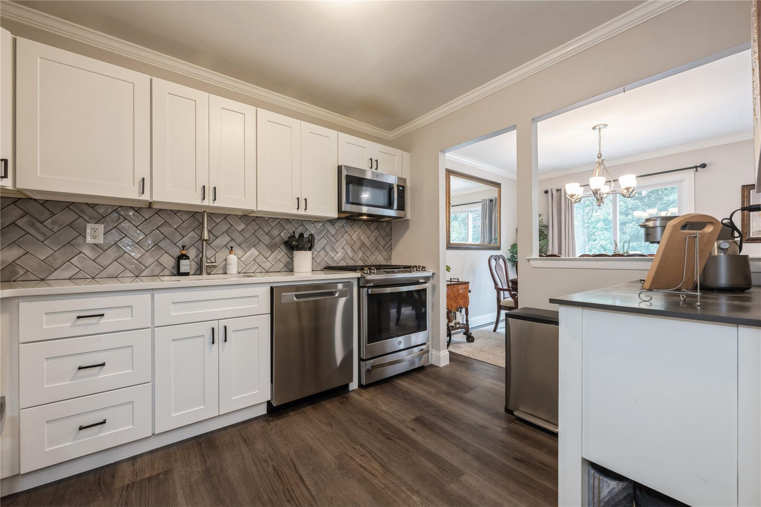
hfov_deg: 104.3
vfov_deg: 81.2
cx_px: 380
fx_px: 296
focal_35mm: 14
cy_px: 254
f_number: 11
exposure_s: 1/3
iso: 400
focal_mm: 14
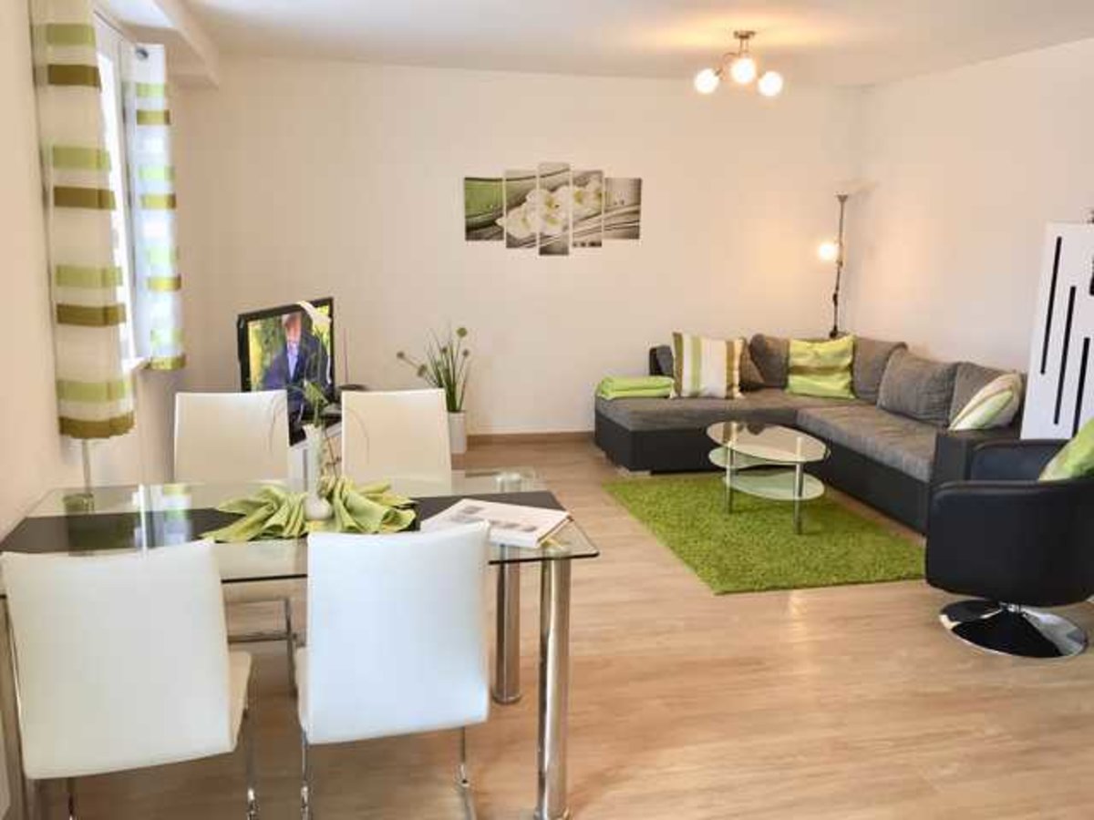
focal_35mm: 29
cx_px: 547
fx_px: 917
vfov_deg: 48.2
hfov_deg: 61.7
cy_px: 410
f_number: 2.2
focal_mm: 4.15
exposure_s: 1/33
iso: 100
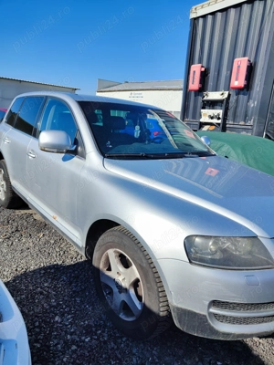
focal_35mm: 24
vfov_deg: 71.6
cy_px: 182
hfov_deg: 56.8
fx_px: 253
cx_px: 137
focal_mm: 5.59
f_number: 1.88
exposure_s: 1/4981
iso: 50
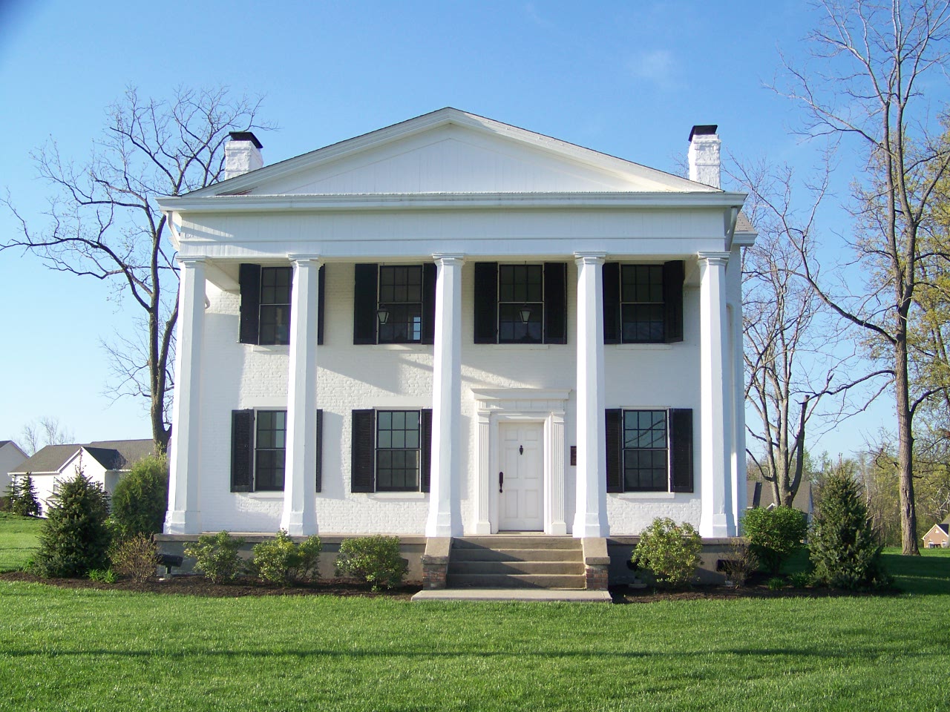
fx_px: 1180
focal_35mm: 43
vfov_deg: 33.6
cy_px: 356
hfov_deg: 43.9
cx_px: 475
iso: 64
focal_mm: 6.75
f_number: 2.8
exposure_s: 1/500
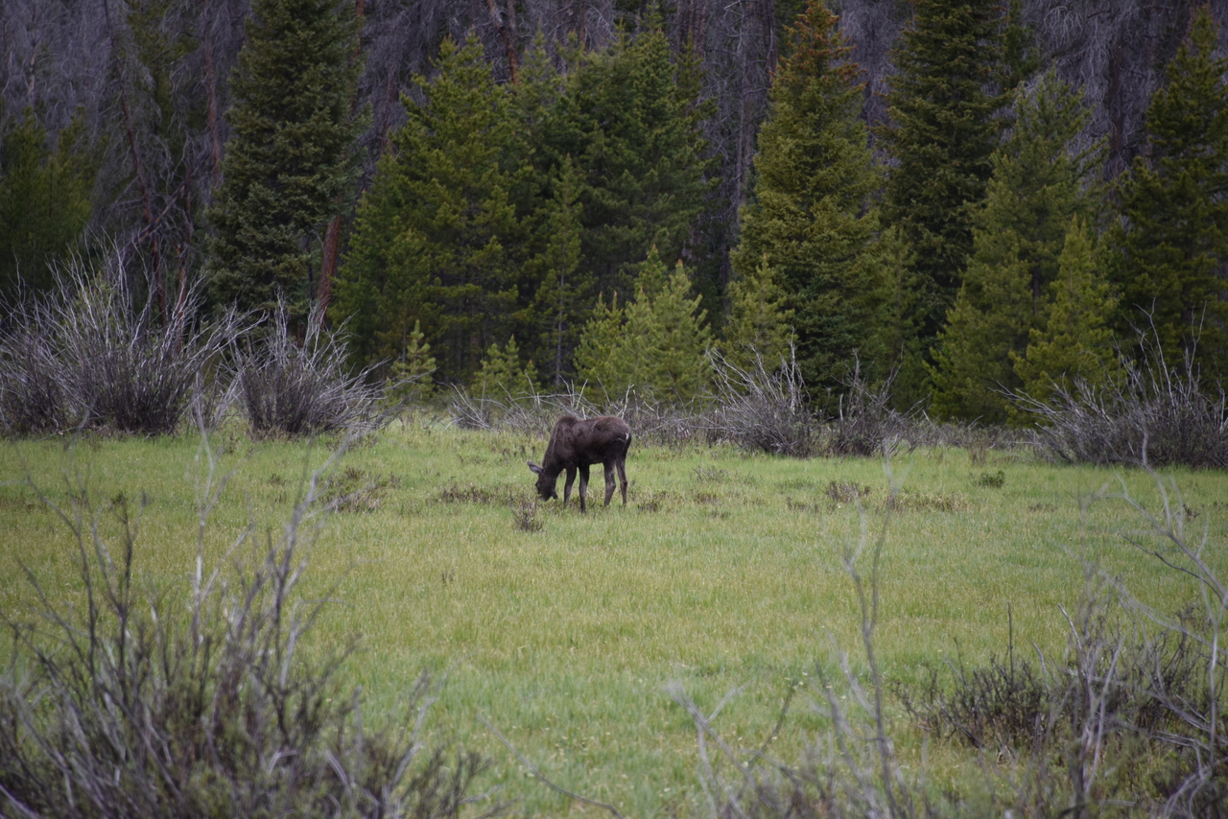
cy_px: 410
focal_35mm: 300
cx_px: 614
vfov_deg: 4.6
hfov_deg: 6.9
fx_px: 10235
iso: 320
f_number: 5.6
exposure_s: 1/640
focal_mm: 300
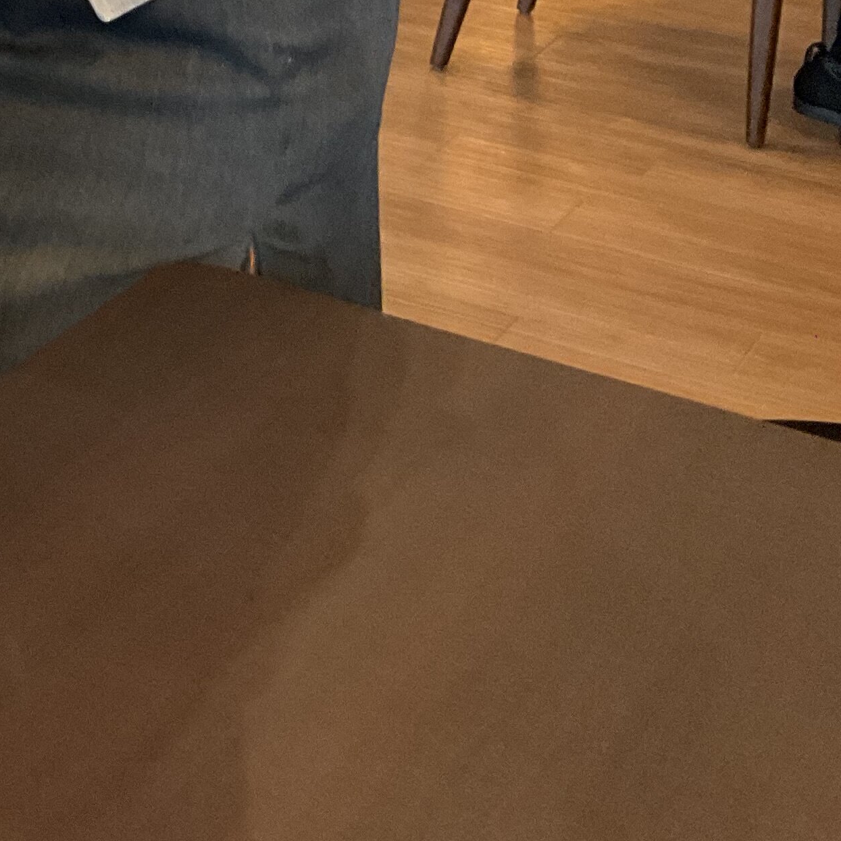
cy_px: -137
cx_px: -499
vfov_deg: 19.8
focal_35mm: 83
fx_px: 2281
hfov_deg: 18.1
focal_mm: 3
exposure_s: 1/60
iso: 125
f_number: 1.8
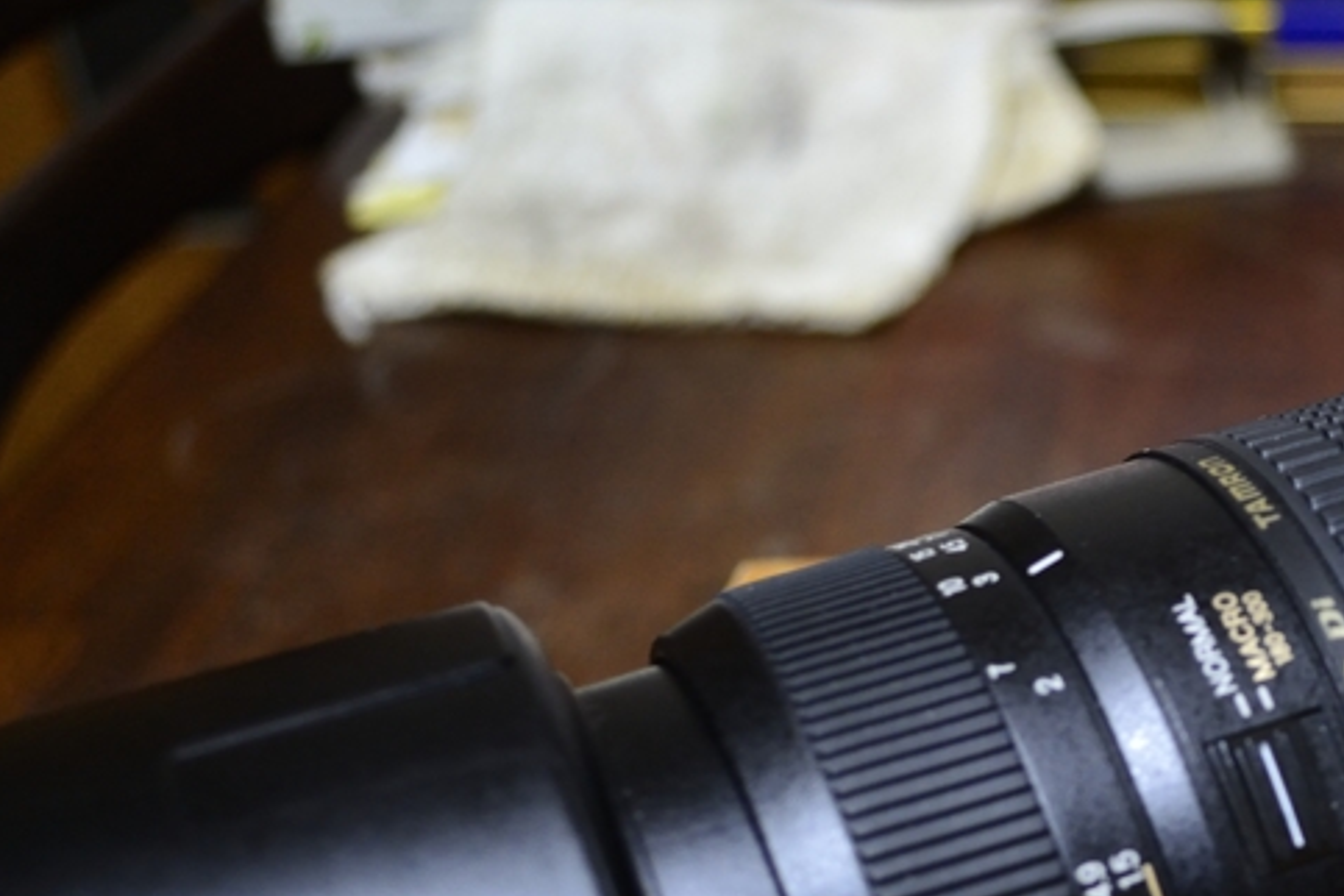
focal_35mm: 70
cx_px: 1283
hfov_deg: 27.5
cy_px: 801
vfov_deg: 19.1
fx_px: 2613
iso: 800
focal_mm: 22
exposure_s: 1/15
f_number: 4
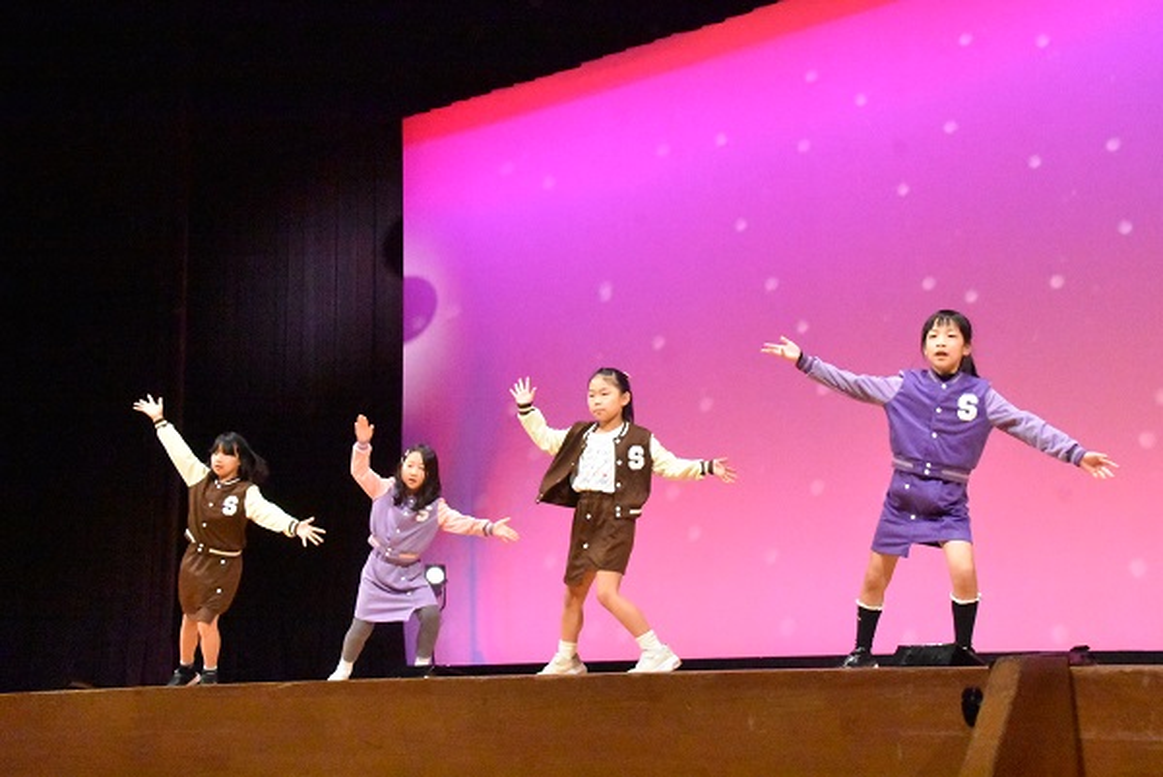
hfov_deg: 43.6
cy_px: 388
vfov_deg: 29.9
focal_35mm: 45
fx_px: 1455
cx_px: 582
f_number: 9
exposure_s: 1/320
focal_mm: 30
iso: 25600
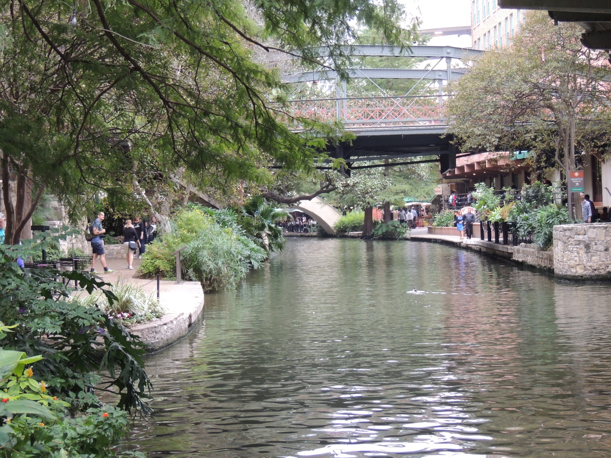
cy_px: 229
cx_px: 306
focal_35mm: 75
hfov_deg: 26.0
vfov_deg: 19.6
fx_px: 1324
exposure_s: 1/50
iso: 400
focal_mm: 13.3
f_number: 3.9
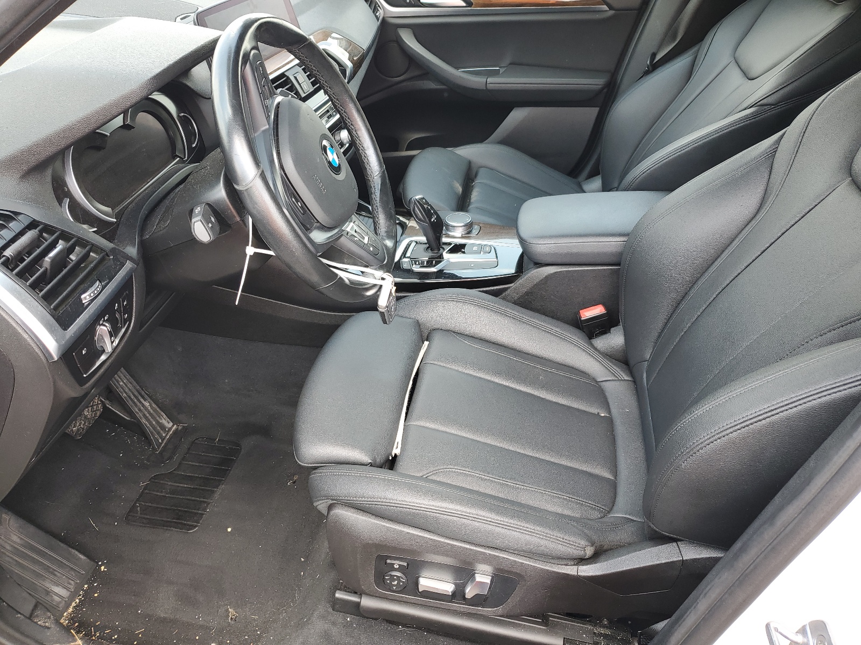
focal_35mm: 26
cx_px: 430
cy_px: 322
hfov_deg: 67.3
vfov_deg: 53.1
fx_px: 647
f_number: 1.5
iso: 50
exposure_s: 1/130
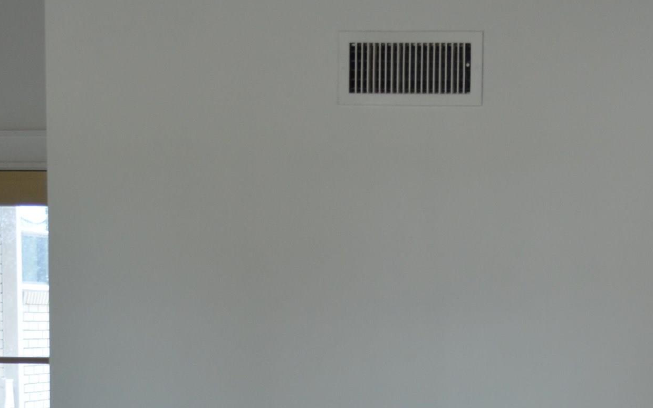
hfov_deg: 19.4
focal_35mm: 106
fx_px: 1887
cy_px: 523
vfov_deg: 12.0
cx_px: 552
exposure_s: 1/60
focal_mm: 28
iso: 500
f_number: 4.5
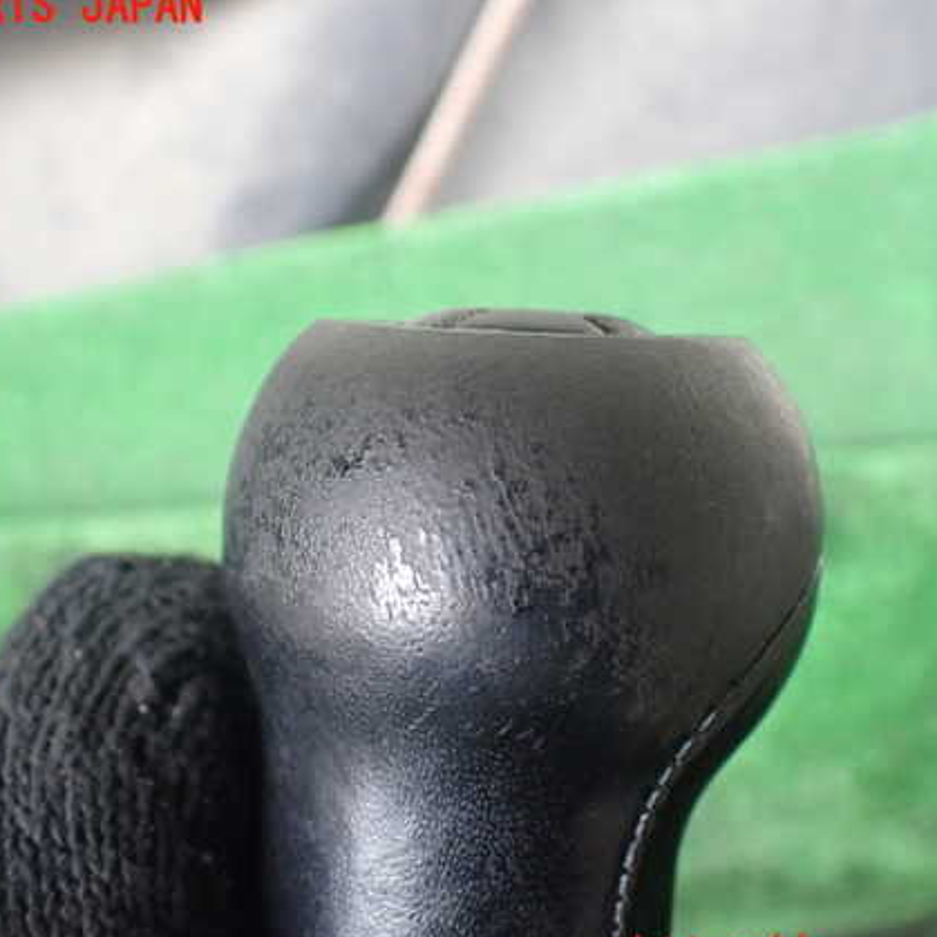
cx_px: 467
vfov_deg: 43.9
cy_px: 483
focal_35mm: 38
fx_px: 1164
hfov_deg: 43.9
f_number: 2.3
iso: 500
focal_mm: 5.4
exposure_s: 1/125
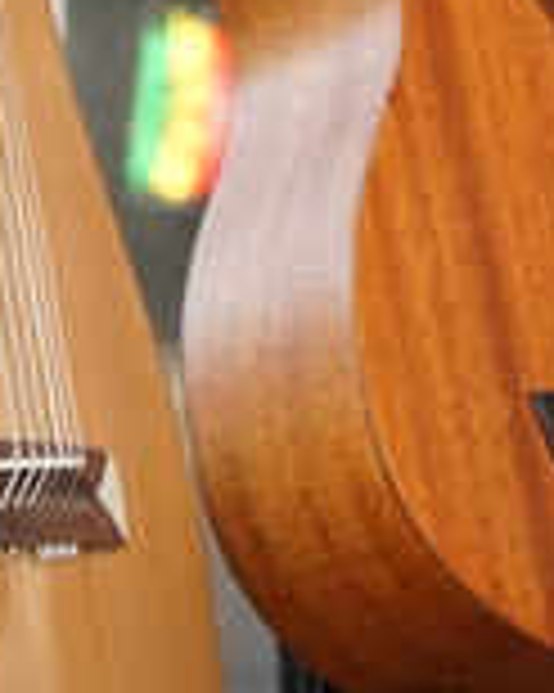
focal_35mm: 208
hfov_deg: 7.3
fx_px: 4267
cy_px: 34
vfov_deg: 9.2
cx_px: 757
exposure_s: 1/80
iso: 320
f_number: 6.3
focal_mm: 69
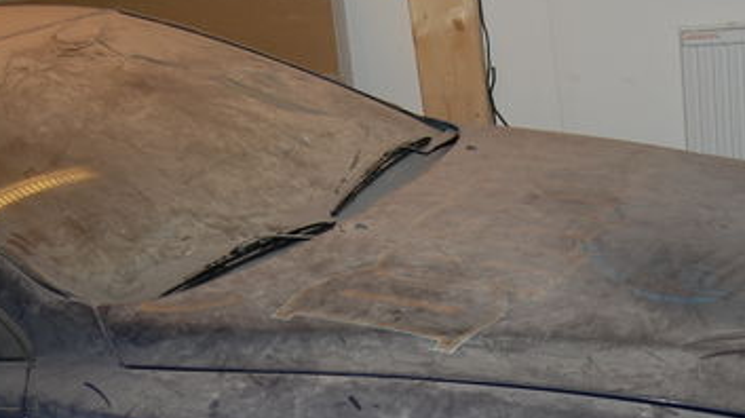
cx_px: 445
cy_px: 416
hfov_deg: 28.5
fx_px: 1461
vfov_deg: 16.0
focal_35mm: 74
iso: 400
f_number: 4
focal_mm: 26
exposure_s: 1/60
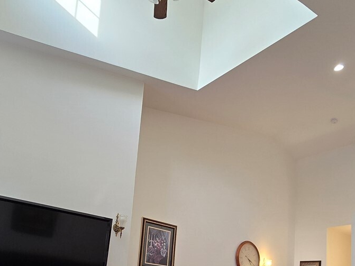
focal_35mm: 31
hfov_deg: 58.0
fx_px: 318
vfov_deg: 40.6
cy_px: 258
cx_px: 207
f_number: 2.2
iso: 80
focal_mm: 2.2
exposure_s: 1/60
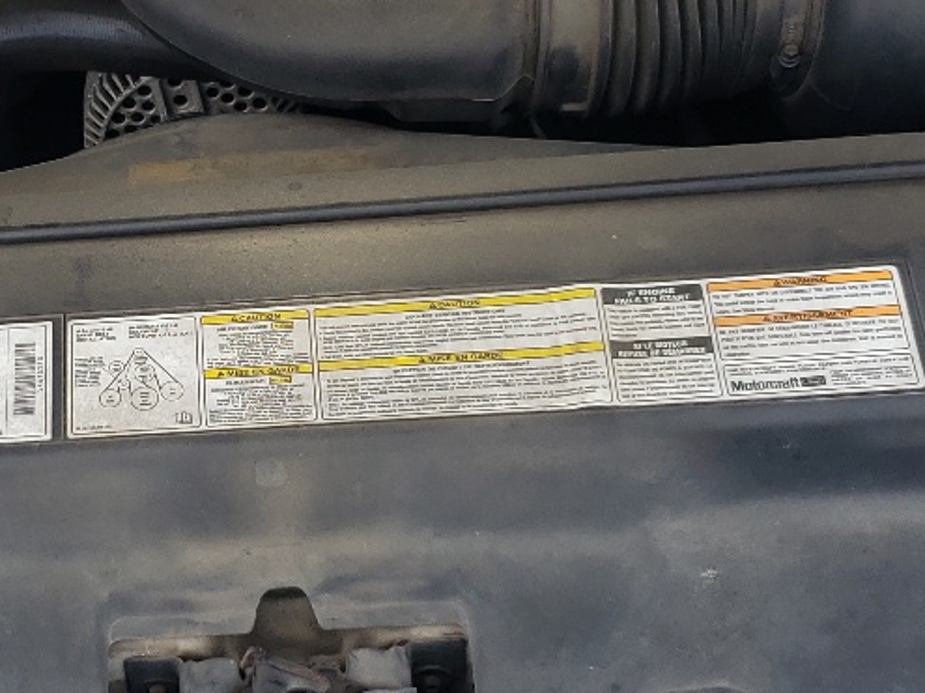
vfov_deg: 17.6
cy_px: 331
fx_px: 2244
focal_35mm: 84
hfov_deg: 22.9
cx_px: 166
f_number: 1.5
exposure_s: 1/1000
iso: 50
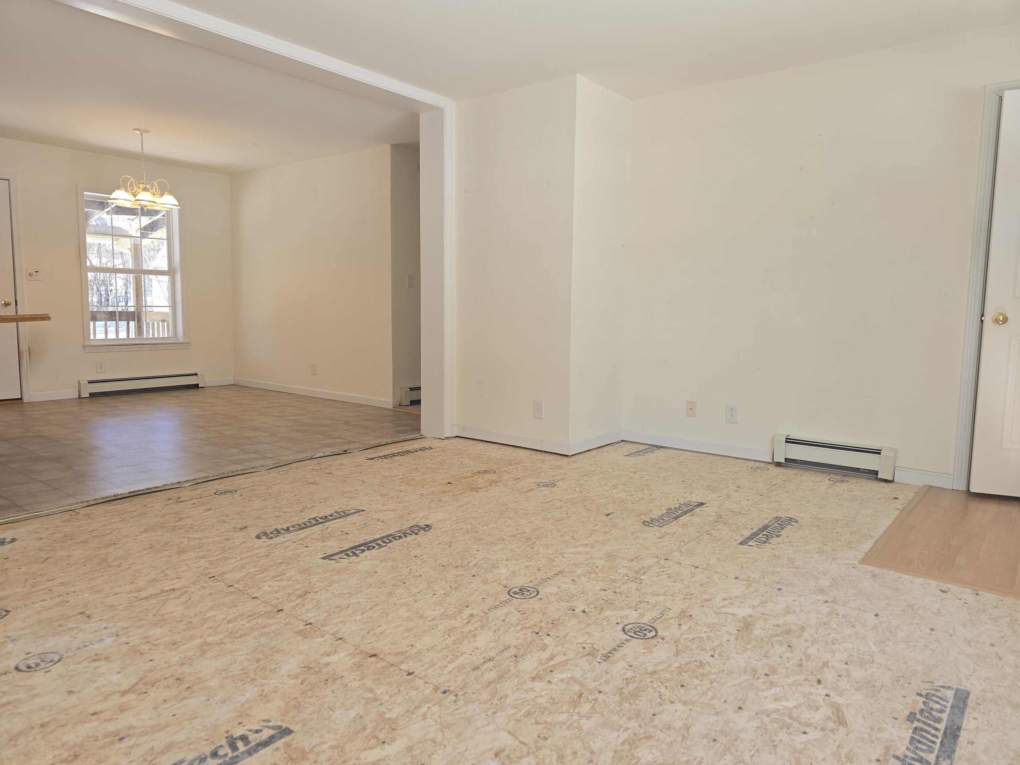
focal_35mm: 23
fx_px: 678
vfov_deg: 58.9
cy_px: 382
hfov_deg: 73.9
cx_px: 510
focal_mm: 6.3
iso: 12
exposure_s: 1/60
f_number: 1.7
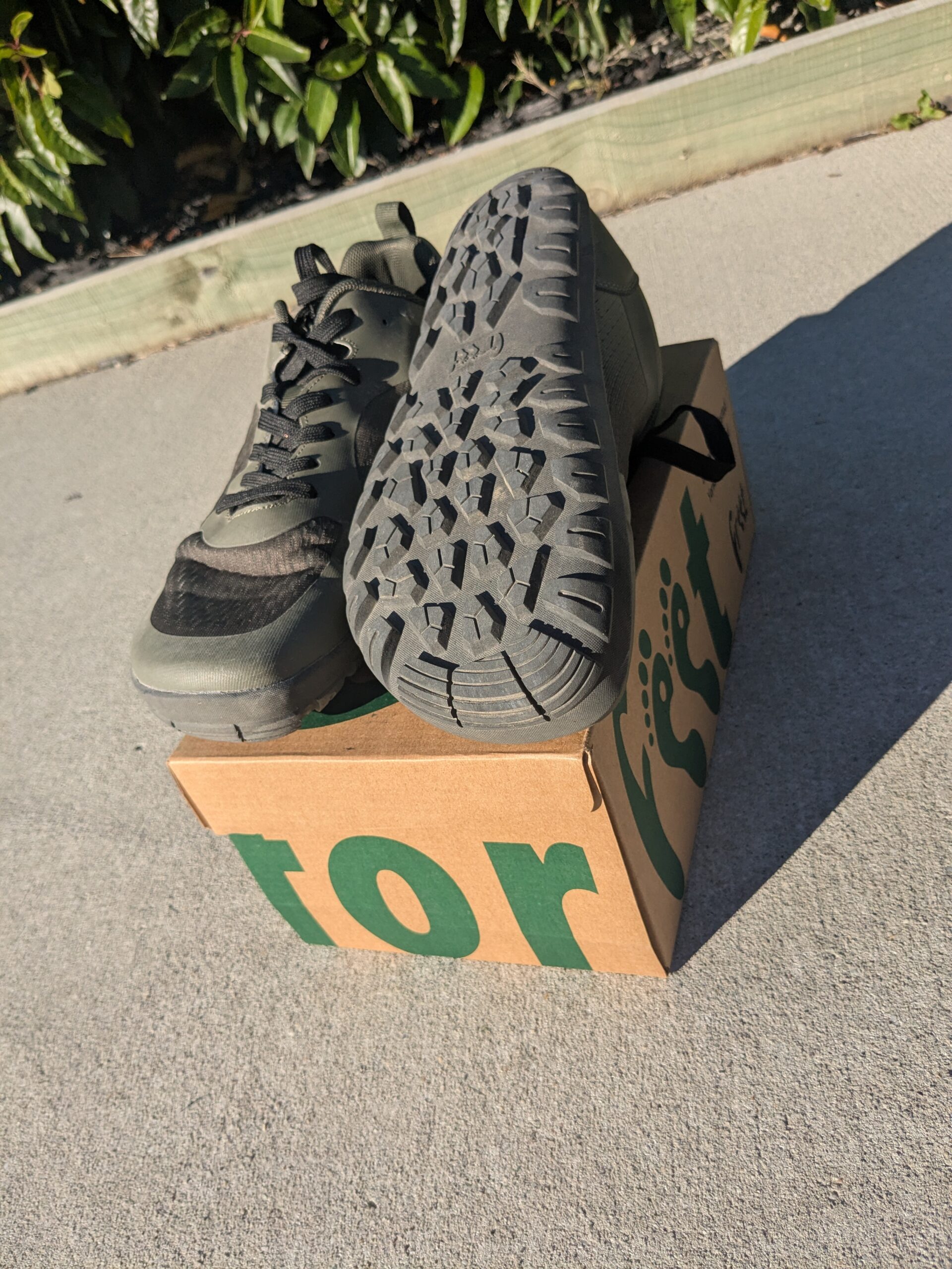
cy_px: 634
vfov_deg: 65.3
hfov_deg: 51.4
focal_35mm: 27
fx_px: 990
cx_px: 476
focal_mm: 4.38
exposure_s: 1/2597
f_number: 1.73
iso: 56
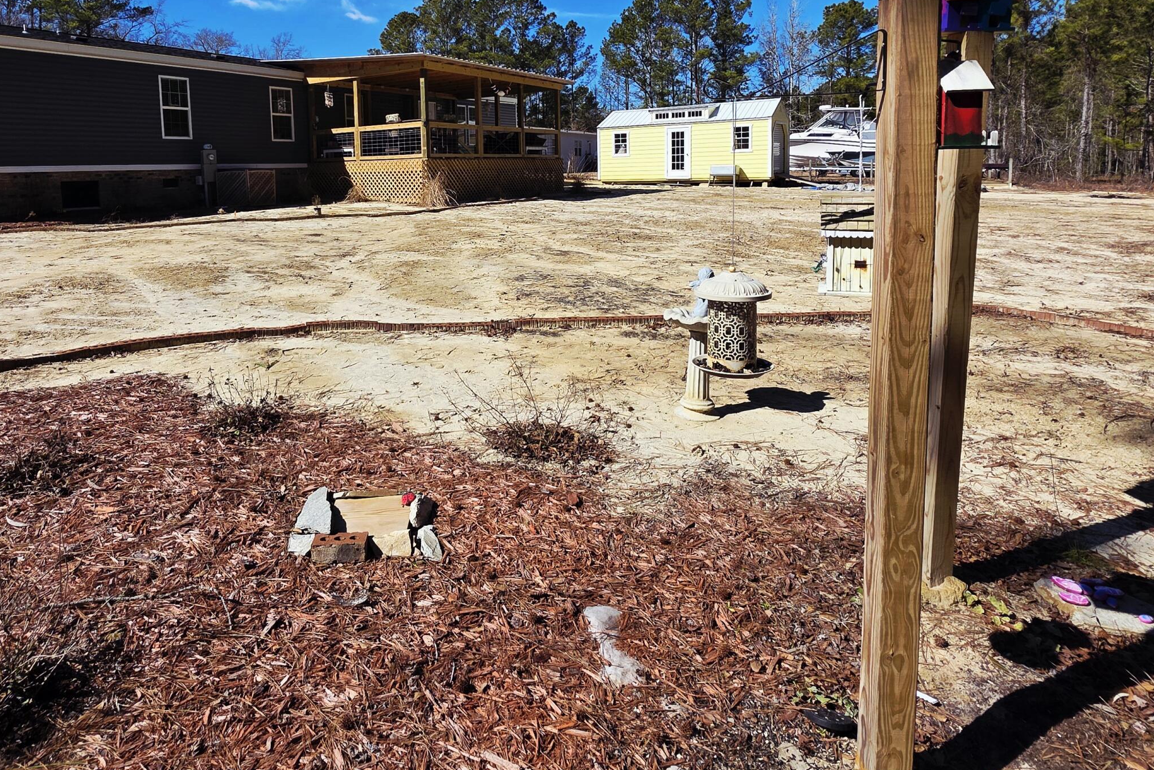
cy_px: 234
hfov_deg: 83.5
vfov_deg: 59.9
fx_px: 641
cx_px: 496
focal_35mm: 20
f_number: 1.9
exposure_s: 1/3333
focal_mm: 2.2
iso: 40
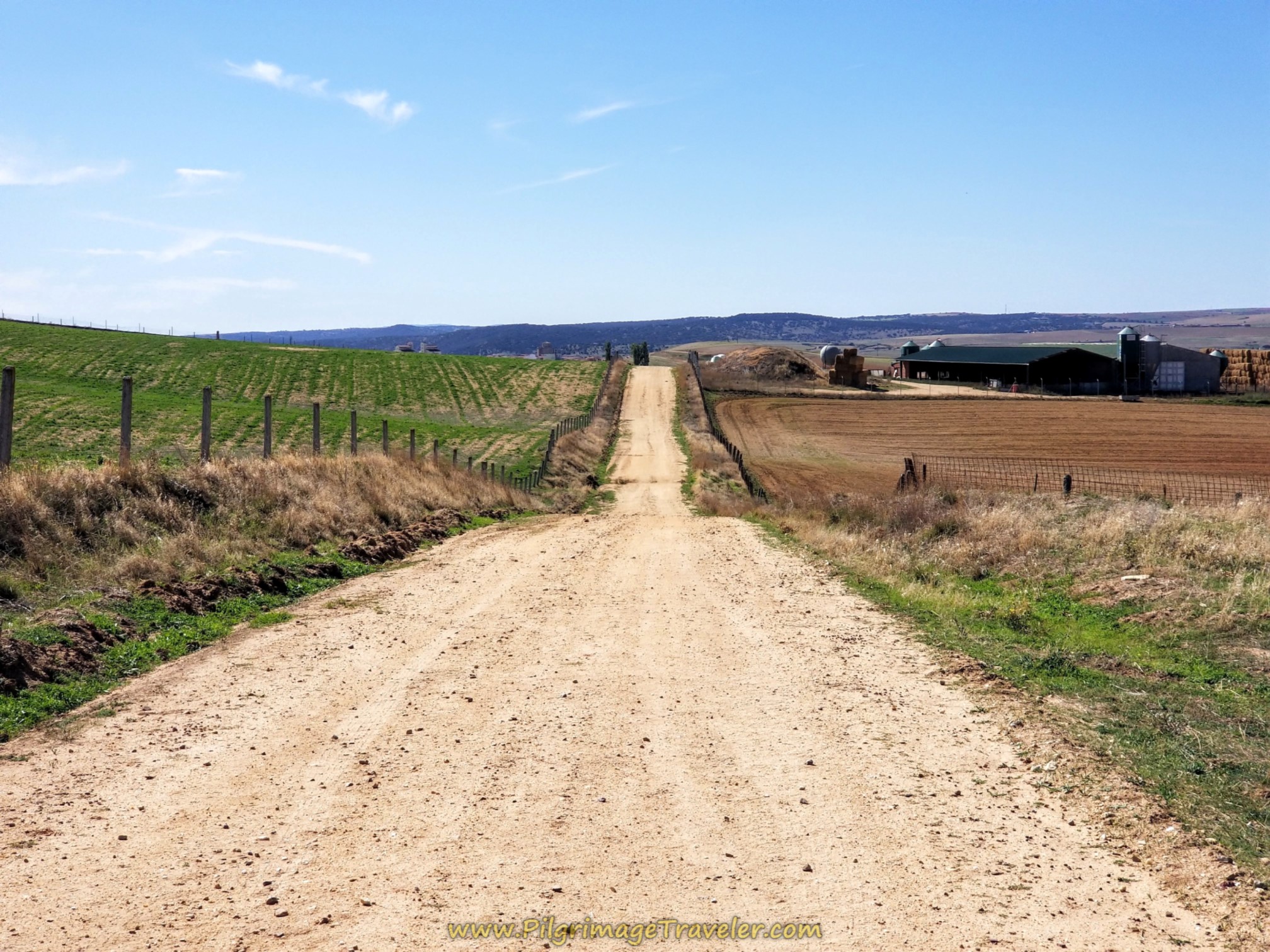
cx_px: 635
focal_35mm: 52
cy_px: 476
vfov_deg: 28.0
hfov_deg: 36.8
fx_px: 1908
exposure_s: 1/1305
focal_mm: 6
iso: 25
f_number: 2.4
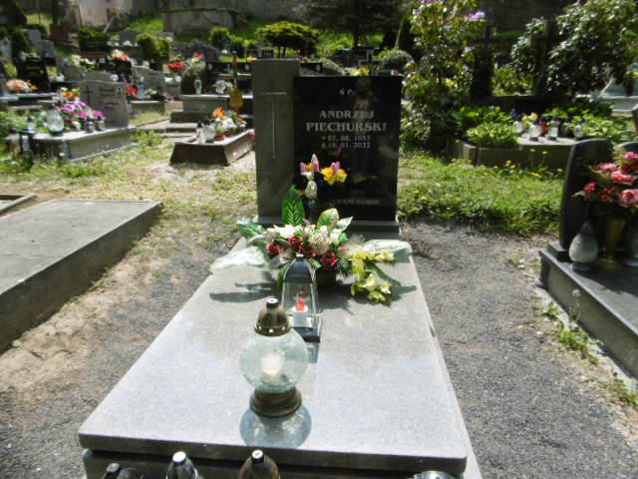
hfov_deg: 71.6
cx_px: 319
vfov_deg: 56.8
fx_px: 442
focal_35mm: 24
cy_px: 240
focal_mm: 4.3
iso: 100
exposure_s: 1/800
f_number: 3.1
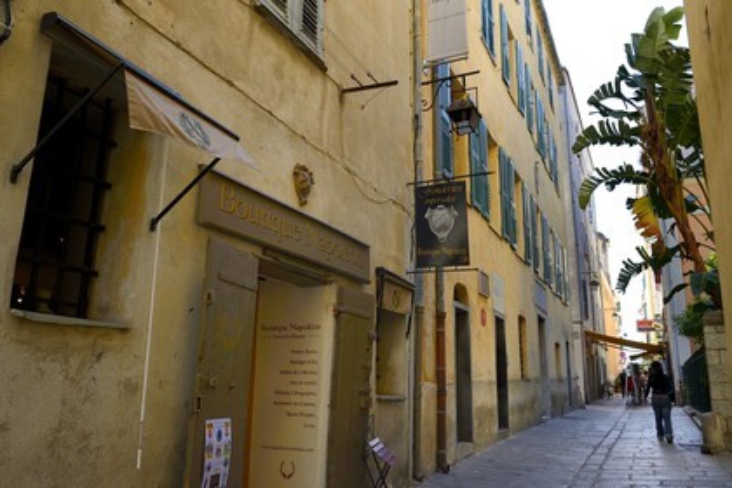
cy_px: 244
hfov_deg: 60.3
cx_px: 366
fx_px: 630
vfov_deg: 42.3
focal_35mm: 31
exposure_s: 1/160
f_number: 8
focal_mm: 31
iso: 200
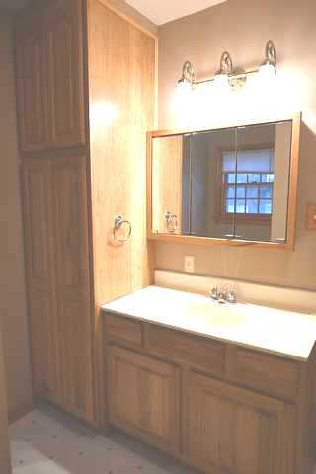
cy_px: 237
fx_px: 316
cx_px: 158
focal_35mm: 24
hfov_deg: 53.1
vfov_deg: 73.7
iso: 900
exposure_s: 1/125
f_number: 3.5
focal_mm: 16
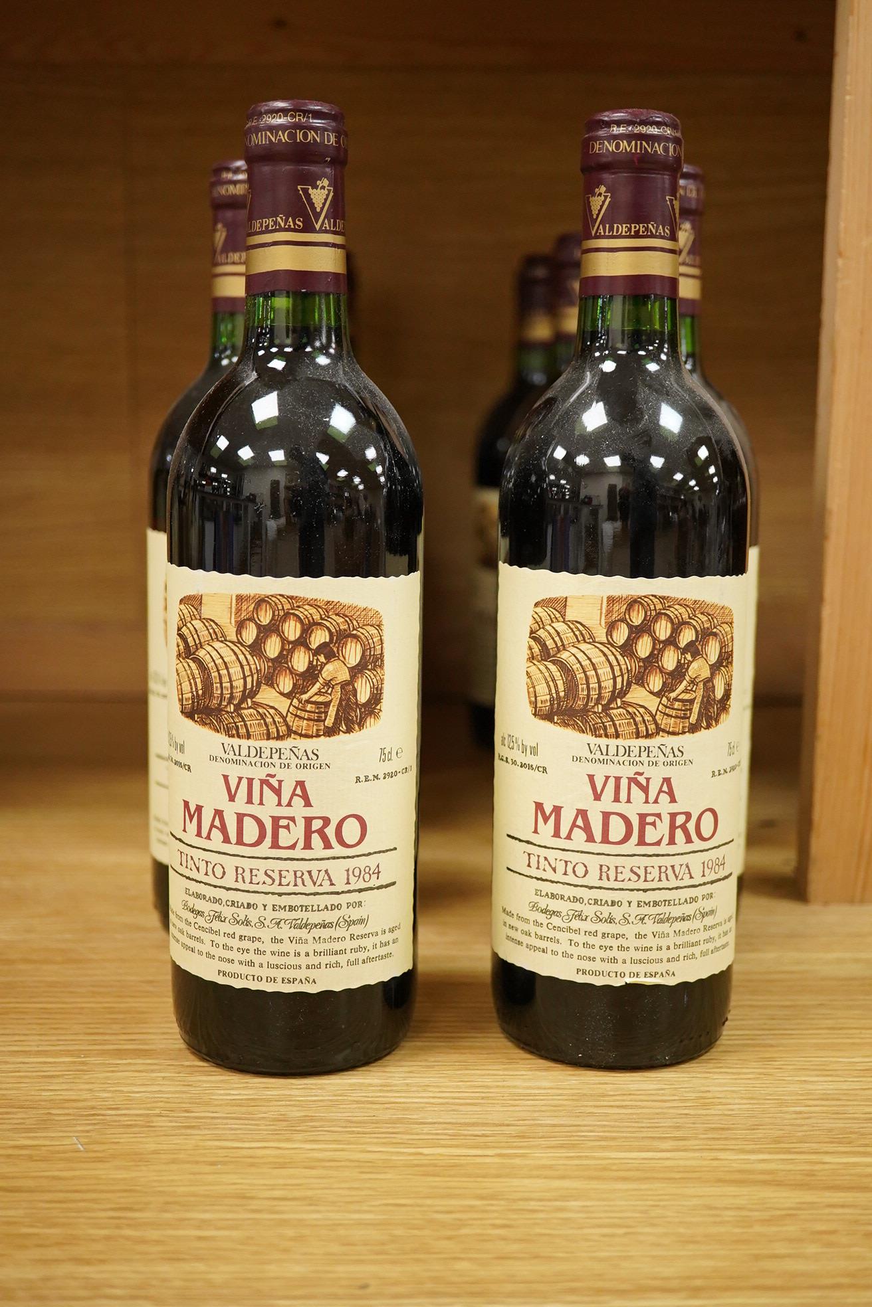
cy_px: 654
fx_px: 1635
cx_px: 436
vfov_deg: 43.6
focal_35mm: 45
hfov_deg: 29.9
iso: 2500
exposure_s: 1/320
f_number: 5
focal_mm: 30
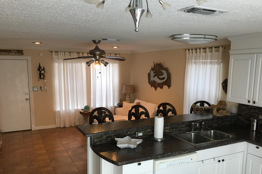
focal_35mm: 31
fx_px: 226
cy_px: 99
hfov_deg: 60.3
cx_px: 132
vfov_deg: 42.2
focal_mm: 4.15
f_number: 2.2
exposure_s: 1/30
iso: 40
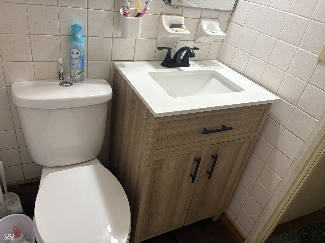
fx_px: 244
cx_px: 162
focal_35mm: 26
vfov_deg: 53.1
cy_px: 122
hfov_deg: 67.3
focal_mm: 5.96
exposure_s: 1/60
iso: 200
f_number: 1.6
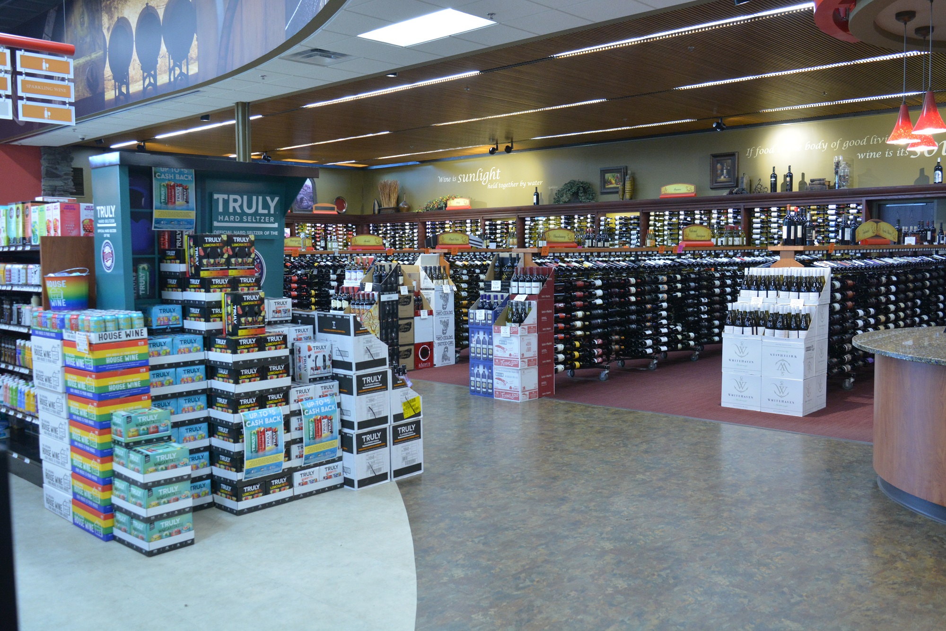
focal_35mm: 33
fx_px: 867
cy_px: 316
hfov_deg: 57.2
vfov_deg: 40.0
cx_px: 473
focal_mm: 22
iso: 1600
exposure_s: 1/50
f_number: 5.6
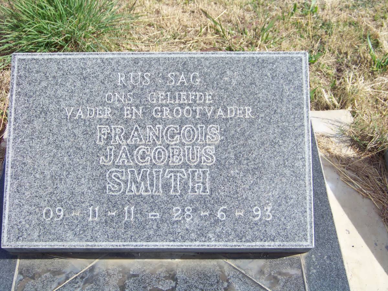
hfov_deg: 27.8
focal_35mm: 70
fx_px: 785
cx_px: 194
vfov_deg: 21.0
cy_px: 146
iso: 64
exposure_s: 1/400
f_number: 3.2
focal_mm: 11.7
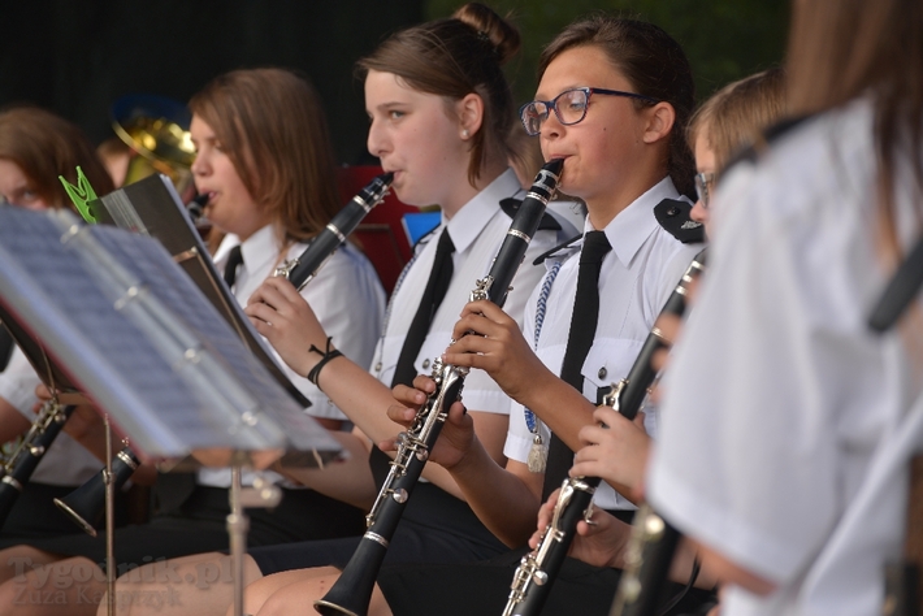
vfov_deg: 9.8
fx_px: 3591
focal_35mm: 140
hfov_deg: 14.6
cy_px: 308
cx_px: 462
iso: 100
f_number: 5.6
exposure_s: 1/125
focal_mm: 140
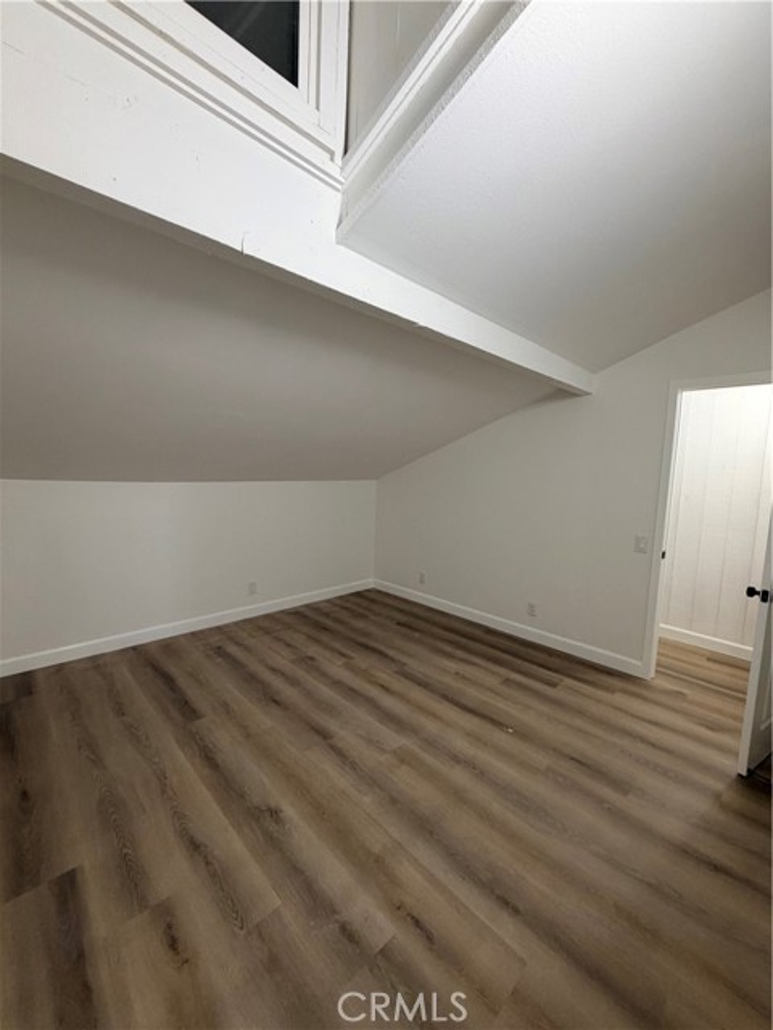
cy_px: 515
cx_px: 386
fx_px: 417
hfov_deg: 85.7
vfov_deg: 102.1
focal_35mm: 14
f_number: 2.2
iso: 250
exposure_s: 1/60
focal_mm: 2.22
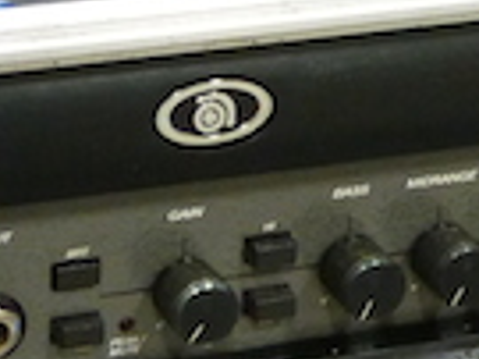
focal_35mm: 216
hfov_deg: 9.1
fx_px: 2986
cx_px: 541
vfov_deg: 6.8
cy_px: -75
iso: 400
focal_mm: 7.3
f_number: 3.1
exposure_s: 1/5
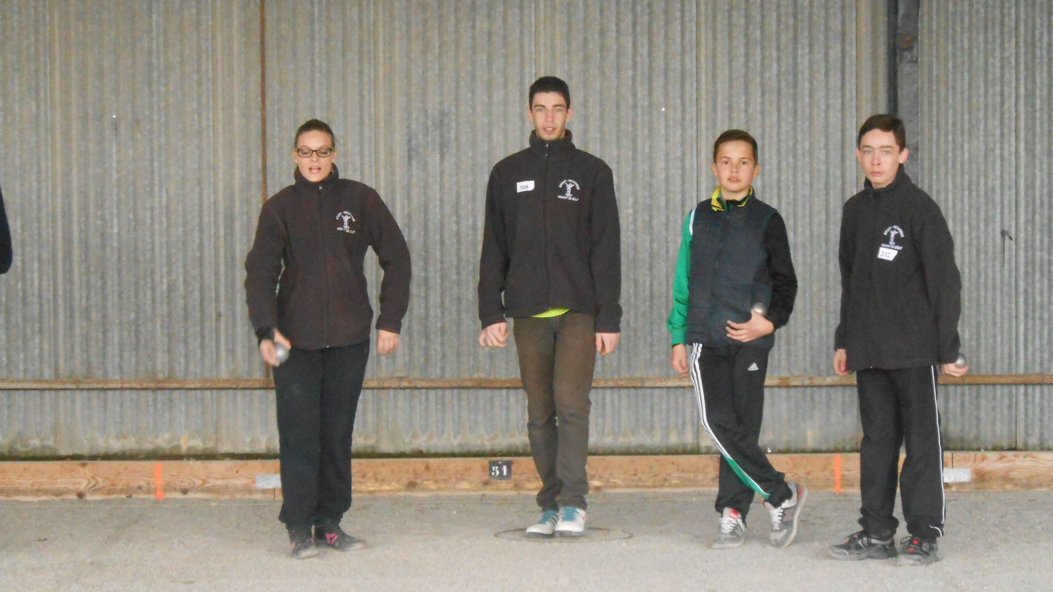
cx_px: 529
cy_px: 356
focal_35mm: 102
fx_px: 2848
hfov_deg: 20.9
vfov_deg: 11.9
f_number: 4.6
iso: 1000
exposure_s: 1/60
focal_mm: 16.5
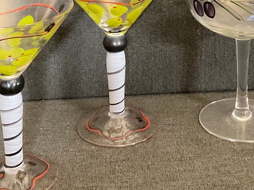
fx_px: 587
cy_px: -39
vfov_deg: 17.6
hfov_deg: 24.4
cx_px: 143
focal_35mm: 80
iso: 400
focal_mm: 3
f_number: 1.8
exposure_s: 1/30
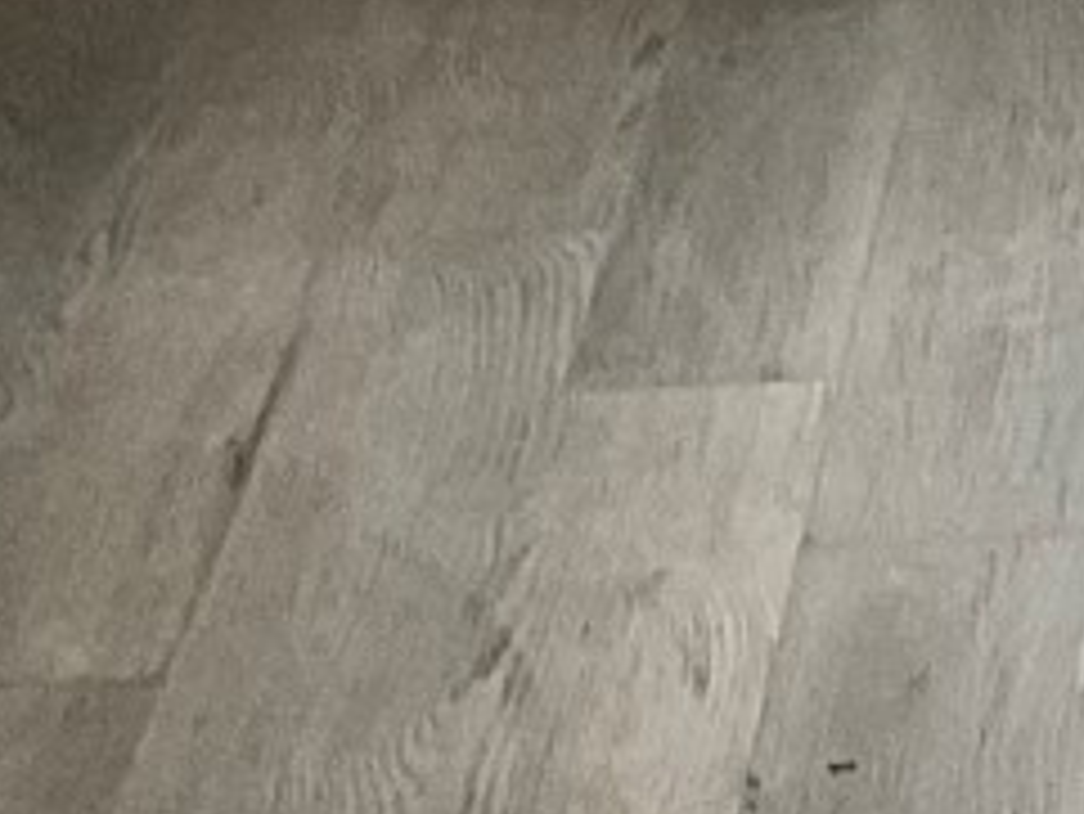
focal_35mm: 231
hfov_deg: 8.0
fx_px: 7237
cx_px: 2415
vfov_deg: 5.8
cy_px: -1970
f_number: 1.8
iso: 50
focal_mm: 3
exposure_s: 1/120
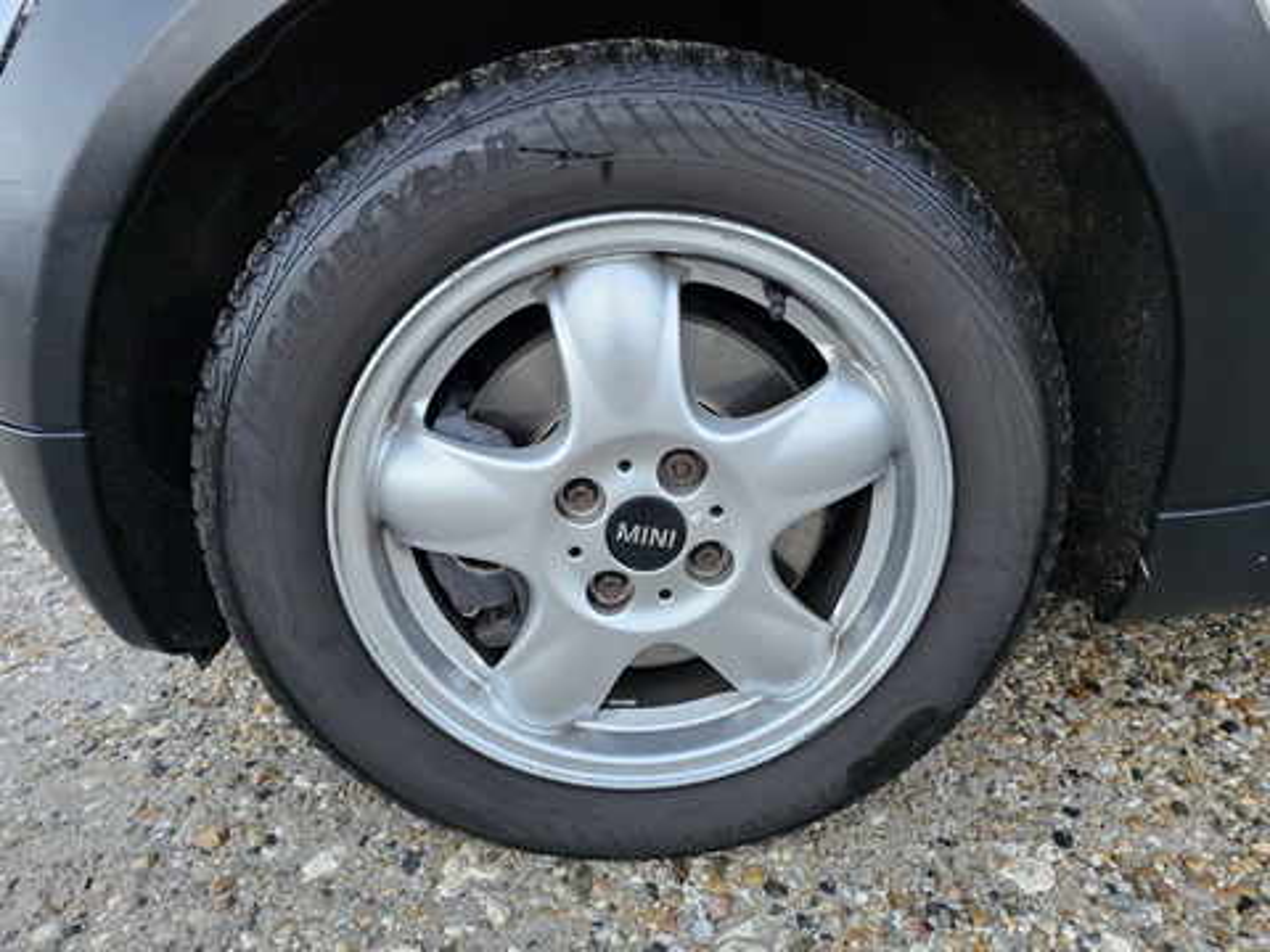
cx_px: 635
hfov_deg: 73.9
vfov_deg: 58.9
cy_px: 476
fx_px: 844
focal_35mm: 23
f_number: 1.7
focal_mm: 6.3
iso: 800
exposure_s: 1/120
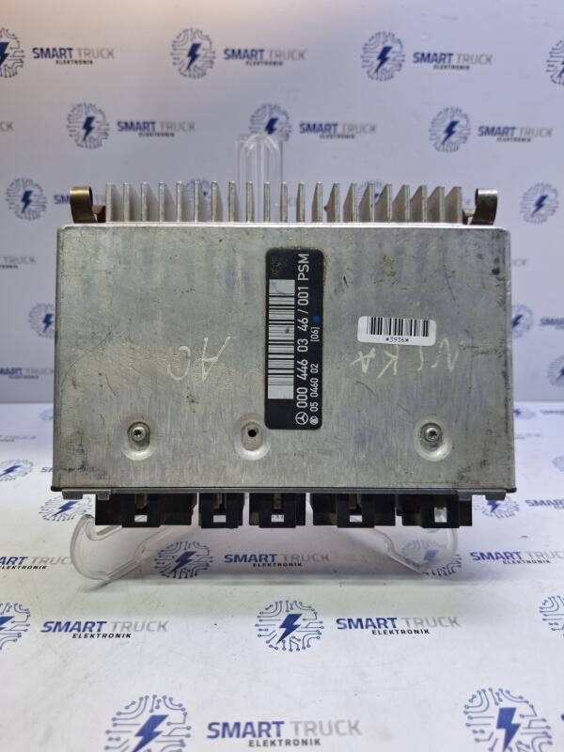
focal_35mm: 23
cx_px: 282
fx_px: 500
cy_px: 376
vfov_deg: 73.9
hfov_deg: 58.9
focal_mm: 5.54
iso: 64
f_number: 1.8
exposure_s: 1/50
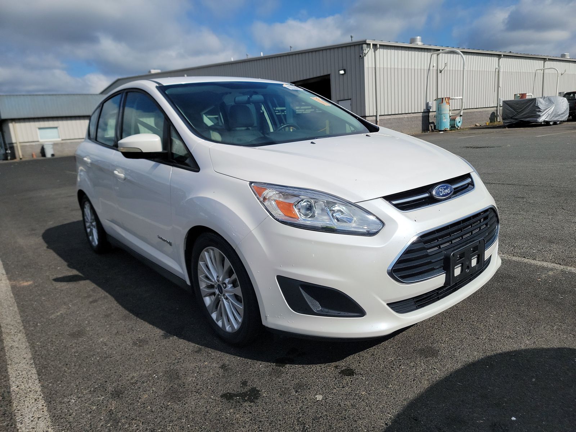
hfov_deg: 71.6
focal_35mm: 24
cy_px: 216
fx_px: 399
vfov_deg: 56.8
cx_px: 288
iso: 50
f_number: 1.8
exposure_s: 1/1858
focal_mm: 6.7
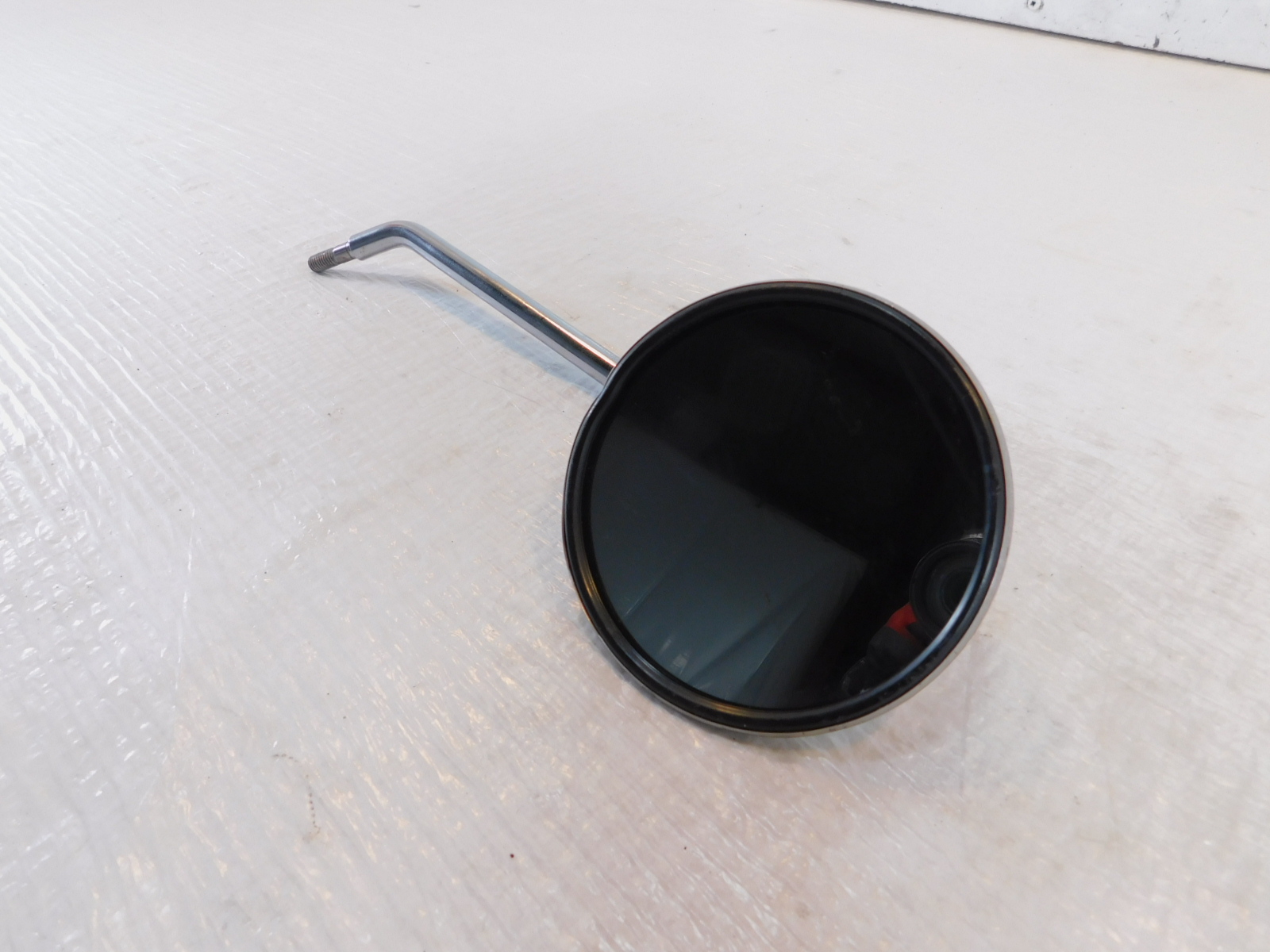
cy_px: 476
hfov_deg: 73.9
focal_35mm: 23
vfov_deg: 58.9
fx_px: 844
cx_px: 635
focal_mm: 4
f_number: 3
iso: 140
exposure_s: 1/30
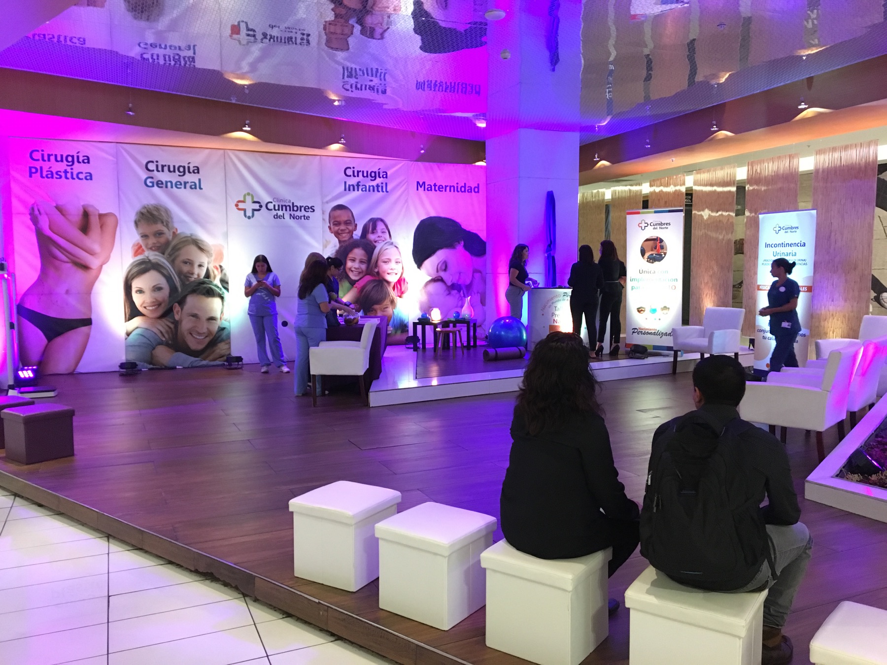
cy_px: 332
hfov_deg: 61.7
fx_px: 743
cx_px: 444
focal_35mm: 29
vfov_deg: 48.2
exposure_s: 1/25
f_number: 2.2
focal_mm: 4.15
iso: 250
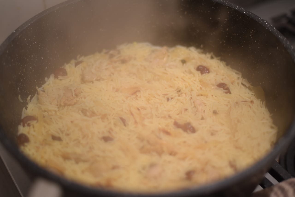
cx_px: 148
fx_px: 410
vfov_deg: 27.0
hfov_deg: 39.6
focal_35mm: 50
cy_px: 98
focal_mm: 50
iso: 800
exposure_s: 1/60
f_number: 1.8
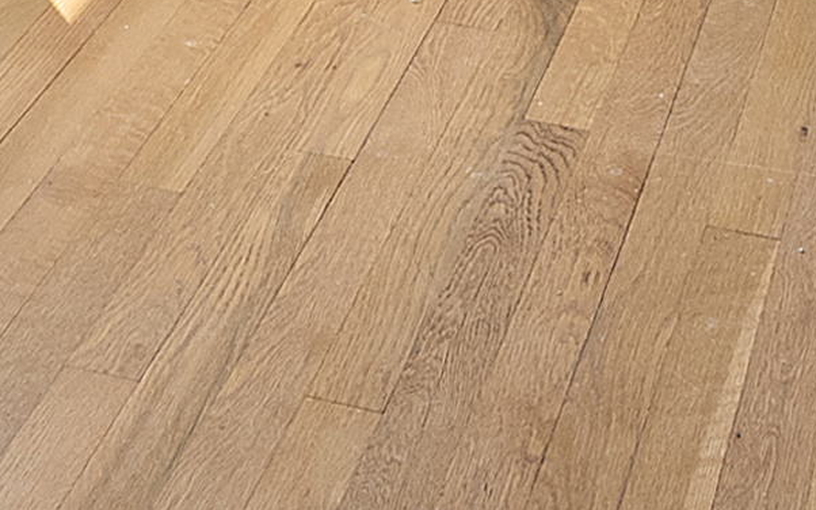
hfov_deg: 21.2
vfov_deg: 9.4
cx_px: 460
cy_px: -1163
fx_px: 2179
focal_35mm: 98
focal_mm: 14
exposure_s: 1/15
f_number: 11
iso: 200
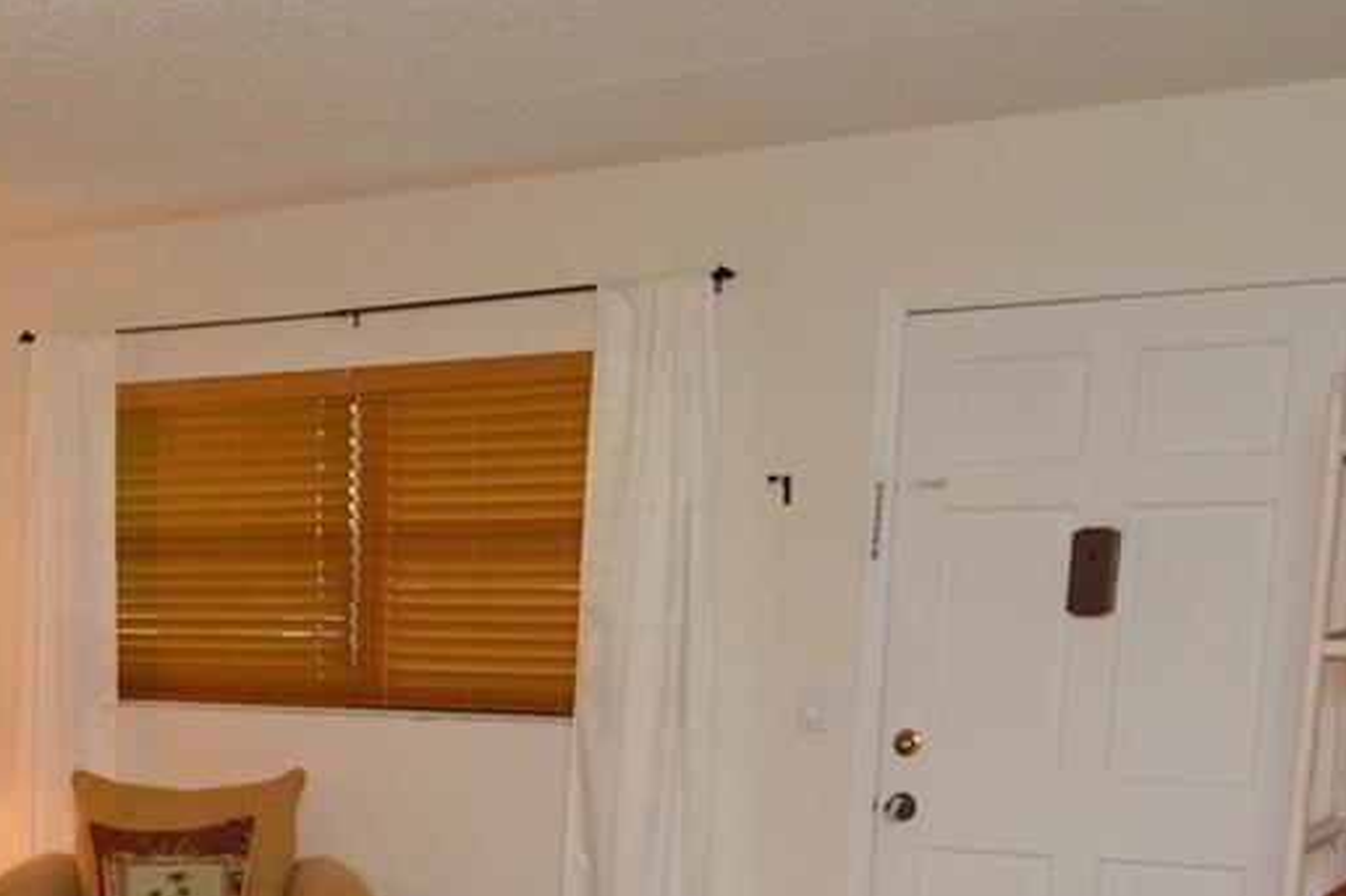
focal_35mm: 56
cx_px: 94
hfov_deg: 33.5
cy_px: 1031
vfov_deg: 22.5
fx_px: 2092
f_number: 4
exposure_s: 1/60
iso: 560
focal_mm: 12
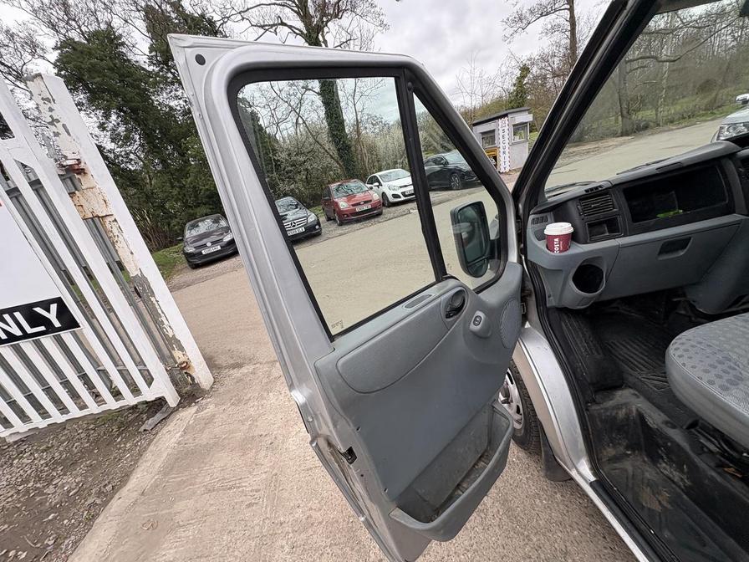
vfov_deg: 85.7
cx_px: 374
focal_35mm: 14
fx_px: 303
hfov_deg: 102.1
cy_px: 281
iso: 40
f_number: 2.2
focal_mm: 2.22
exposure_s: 1/160
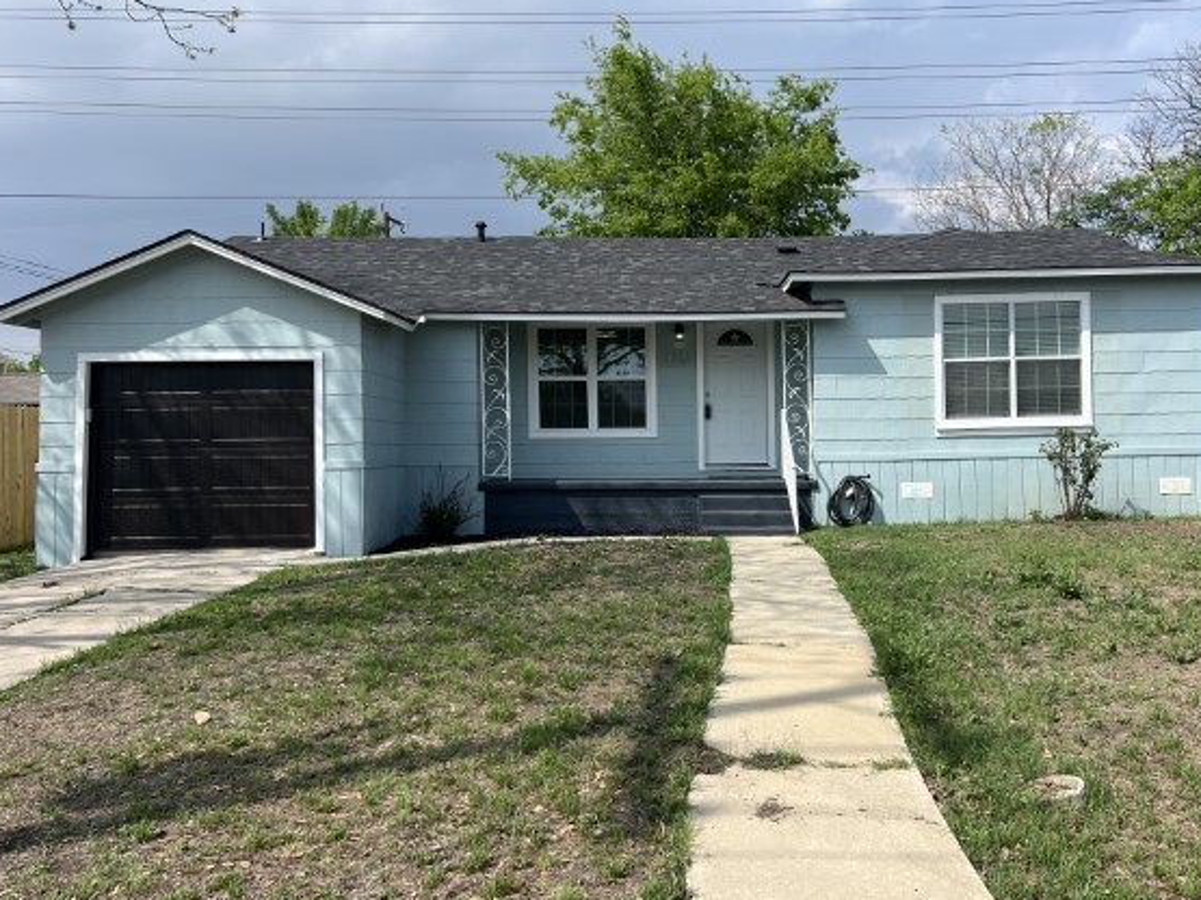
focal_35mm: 30
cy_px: 437
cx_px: 671
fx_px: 1041
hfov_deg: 59.8
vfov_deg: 46.8
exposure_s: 1/4115
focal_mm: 5.7
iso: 50
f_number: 1.5
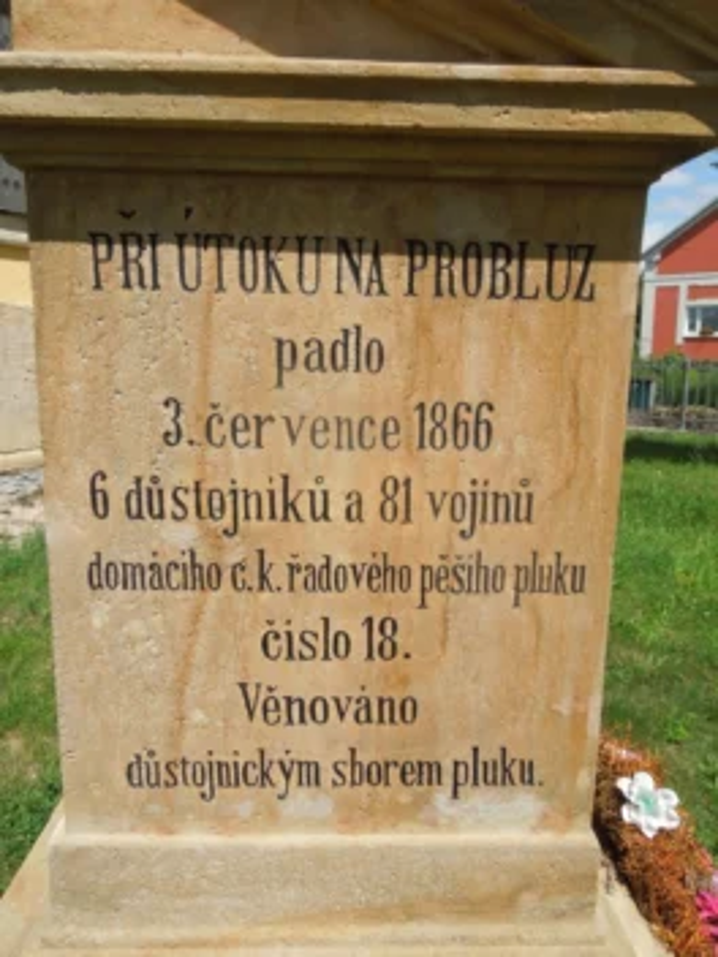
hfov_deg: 54.9
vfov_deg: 69.4
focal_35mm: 25
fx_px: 691
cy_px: 478
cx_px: 359
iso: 400
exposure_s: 1/1250
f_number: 6.6
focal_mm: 4.5
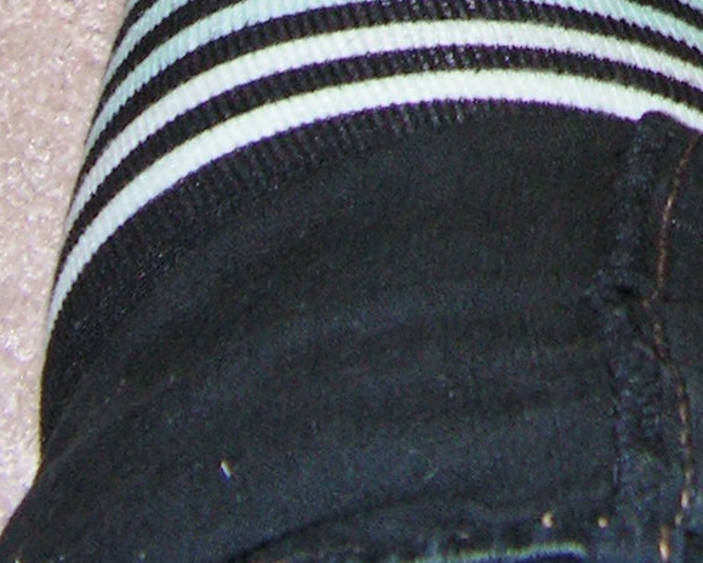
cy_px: -605
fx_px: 2580
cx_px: 761
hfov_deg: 15.1
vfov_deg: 11.1
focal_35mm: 124
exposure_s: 1/40
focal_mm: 6
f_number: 3.2
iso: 200
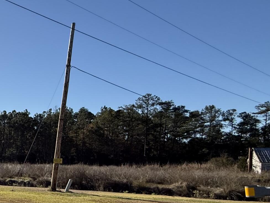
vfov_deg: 32.1
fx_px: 335
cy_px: 178
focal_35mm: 43
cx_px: -94
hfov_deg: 31.7
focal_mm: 2.22
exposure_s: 1/2717
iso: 50
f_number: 2.2
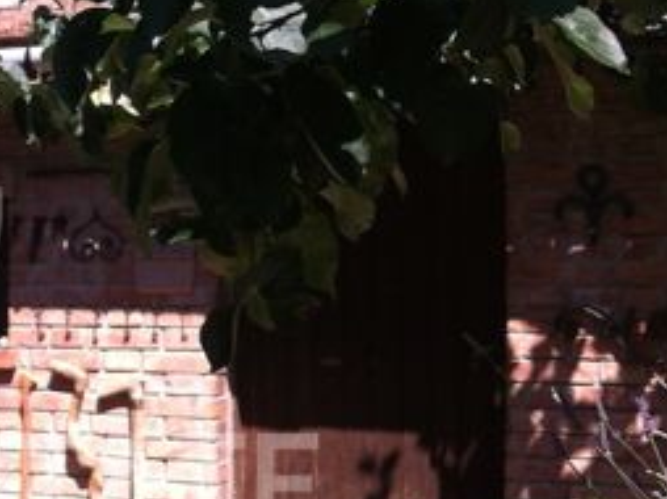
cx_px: -140
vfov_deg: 15.2
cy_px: 297
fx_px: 1867
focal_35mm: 97
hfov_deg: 19.1
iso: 80
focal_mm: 3.85
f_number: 2.8
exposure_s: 1/702
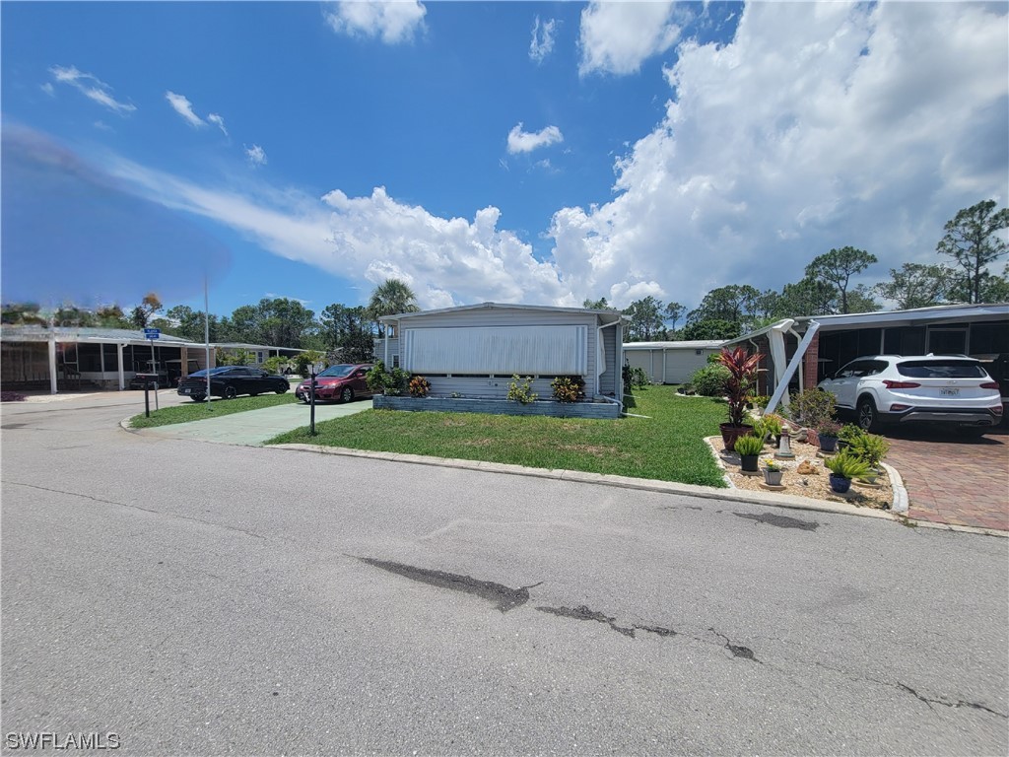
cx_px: 504
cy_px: 378
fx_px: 379
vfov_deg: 89.9
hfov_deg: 106.2
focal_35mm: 13
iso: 50
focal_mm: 2.2
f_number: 2.2
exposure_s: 1/3333
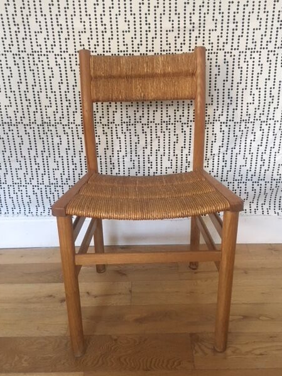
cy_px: 180
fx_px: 337
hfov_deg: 45.4
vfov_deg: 58.3
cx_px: 145
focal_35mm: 31
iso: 200
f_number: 2.2
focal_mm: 4.15
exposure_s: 1/25
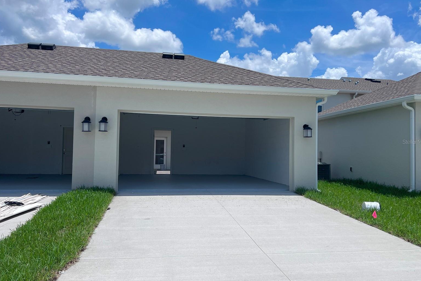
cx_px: 210
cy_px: 142
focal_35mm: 28
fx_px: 327
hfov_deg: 65.5
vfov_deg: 46.4
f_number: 1.5
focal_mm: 5.7
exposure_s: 1/8696
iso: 50
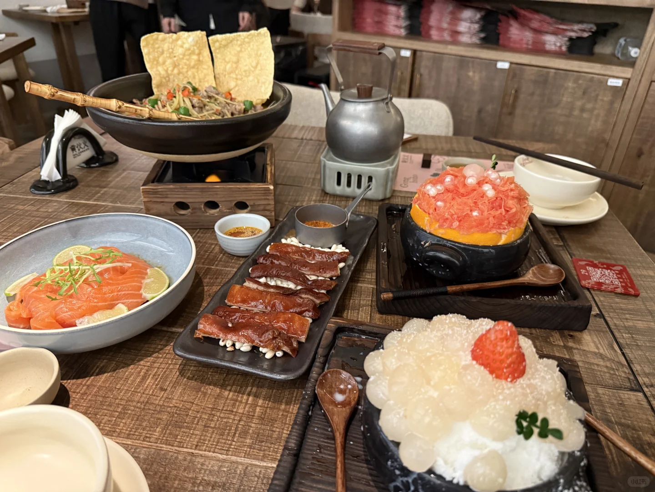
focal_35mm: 24
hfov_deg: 71.6
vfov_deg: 56.8
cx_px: 328
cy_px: 246
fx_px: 454
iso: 800
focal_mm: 6.76
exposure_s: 1/58
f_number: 1.78
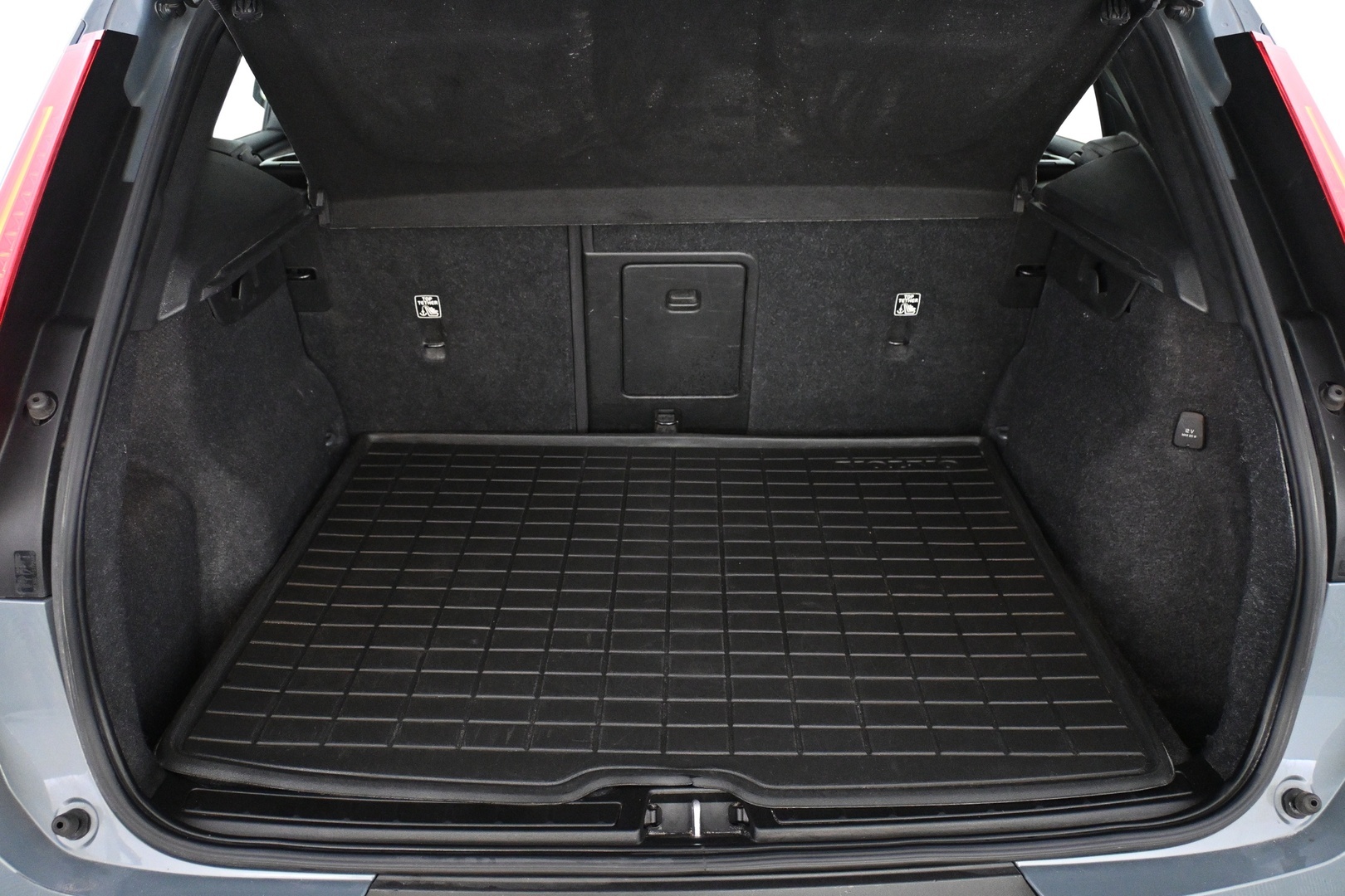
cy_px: 448
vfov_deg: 39.1
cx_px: 672
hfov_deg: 56.1
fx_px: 1261
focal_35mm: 34
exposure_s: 1/50
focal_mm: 22.5
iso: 4000
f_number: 4
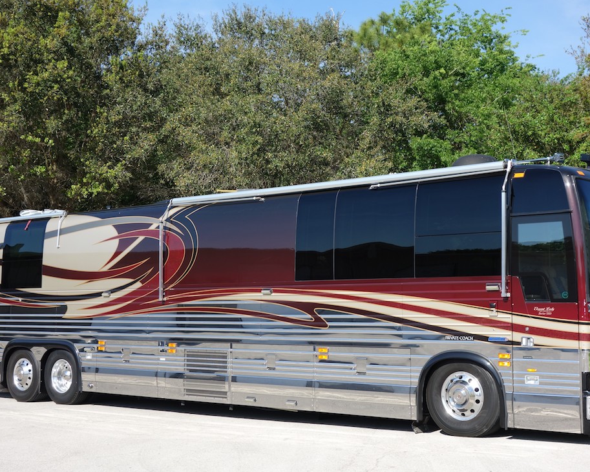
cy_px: 236
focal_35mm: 52
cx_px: 299
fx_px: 908
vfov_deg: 29.1
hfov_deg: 36.0
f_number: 5.6
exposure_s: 1/320
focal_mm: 17.18
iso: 125
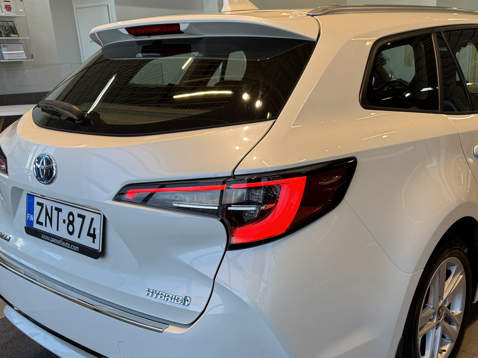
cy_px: 236
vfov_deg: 38.3
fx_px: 511
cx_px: 313
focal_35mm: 37
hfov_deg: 49.4
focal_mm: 6.76
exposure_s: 1/207
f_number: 1.78
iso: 64
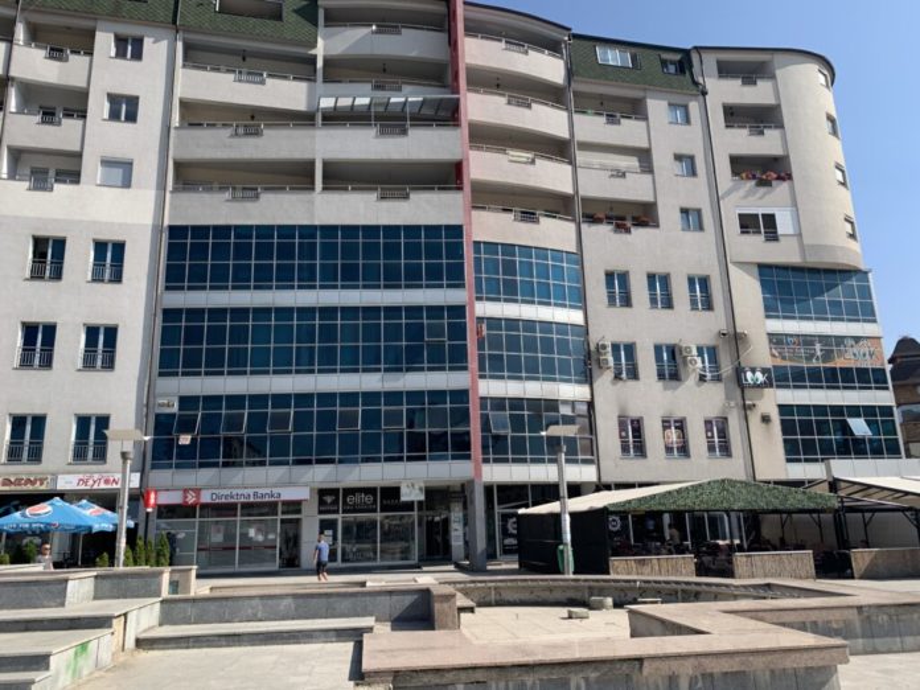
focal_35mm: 26
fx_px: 691
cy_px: 345
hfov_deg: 67.3
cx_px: 460
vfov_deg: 53.1
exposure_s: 1/1812
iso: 25
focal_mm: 4.25
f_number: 1.8
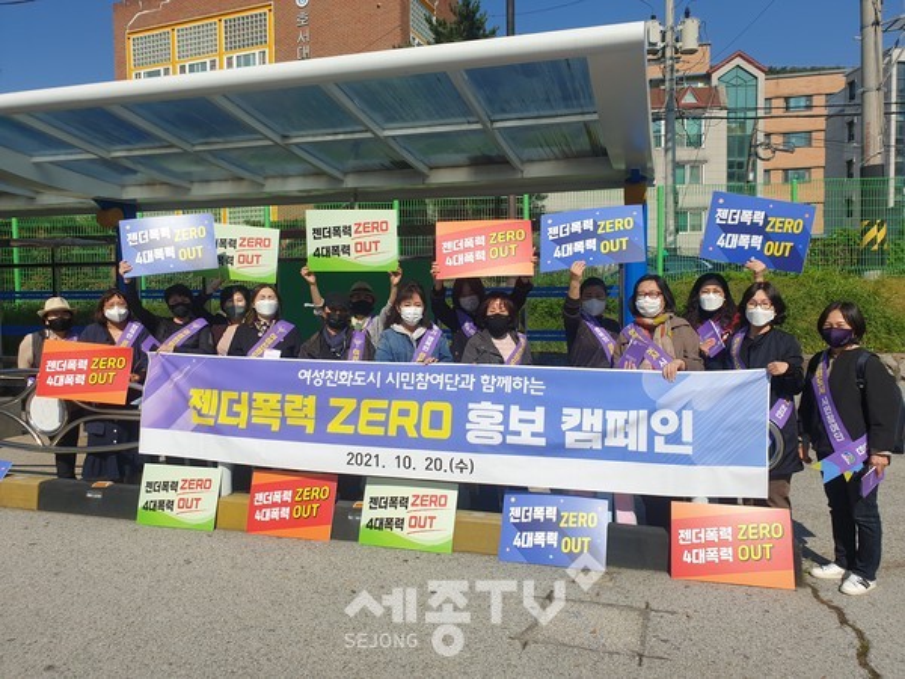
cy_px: 340
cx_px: 452
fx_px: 680
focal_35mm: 26
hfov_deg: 67.3
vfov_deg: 53.1
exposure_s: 1/2762
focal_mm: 4.3
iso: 50
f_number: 2.4
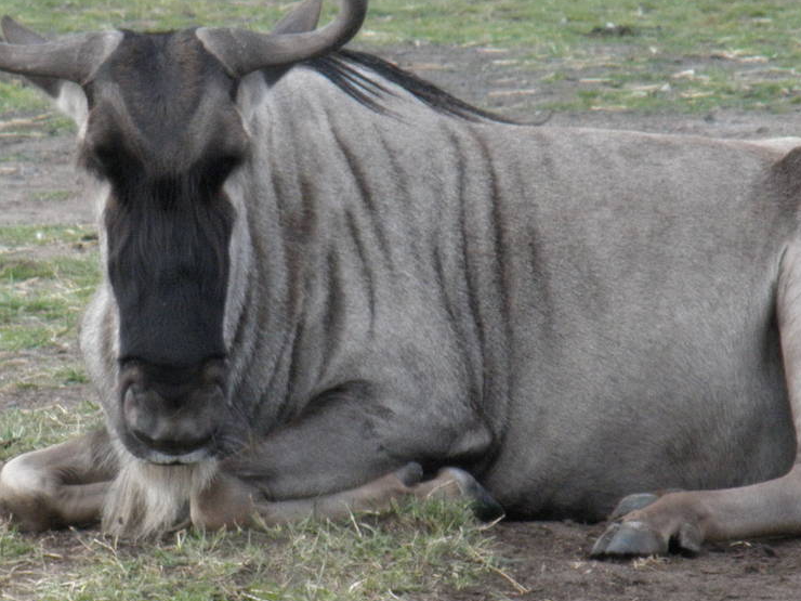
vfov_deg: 3.5
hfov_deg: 4.7
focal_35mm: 424
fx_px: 9811
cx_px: 172
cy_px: 245
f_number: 5.9
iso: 250
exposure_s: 1/200
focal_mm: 35
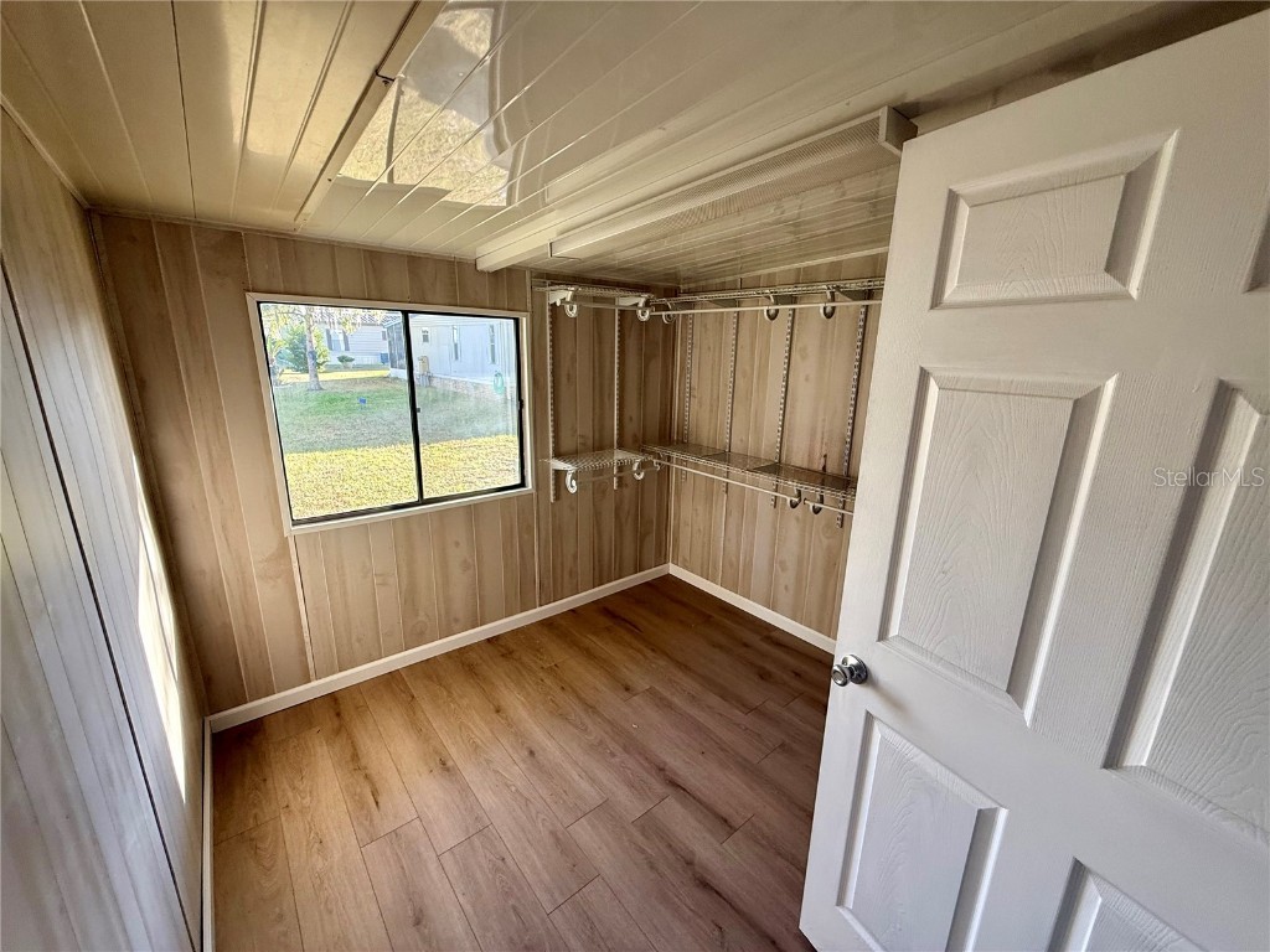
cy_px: 476
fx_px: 514
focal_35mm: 14
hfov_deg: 102.1
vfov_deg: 85.7
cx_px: 635
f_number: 2.2
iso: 125
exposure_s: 1/99
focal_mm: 2.22
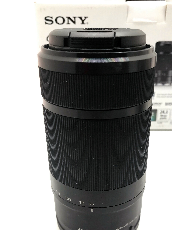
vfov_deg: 49.7
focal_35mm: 37
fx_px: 245
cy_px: 141
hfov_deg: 38.5
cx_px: 102
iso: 25
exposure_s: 1/100
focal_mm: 3.99
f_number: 1.8
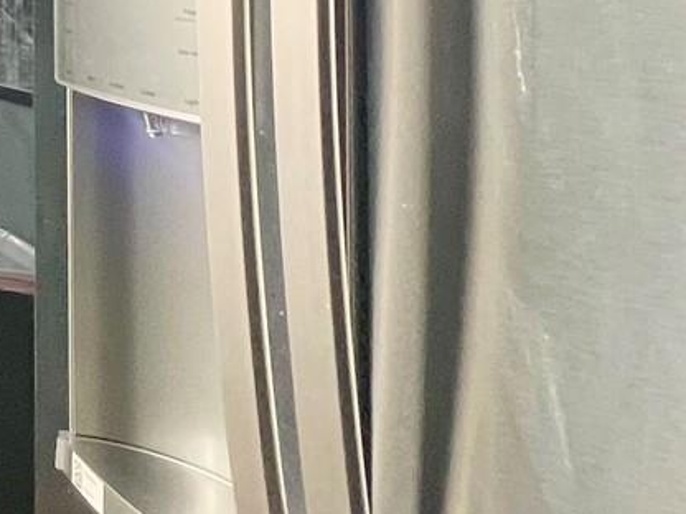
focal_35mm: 64
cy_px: -112
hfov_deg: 16.7
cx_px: -843
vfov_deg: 21.2
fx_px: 1268
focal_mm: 1.57
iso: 250
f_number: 1.8
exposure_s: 1/90
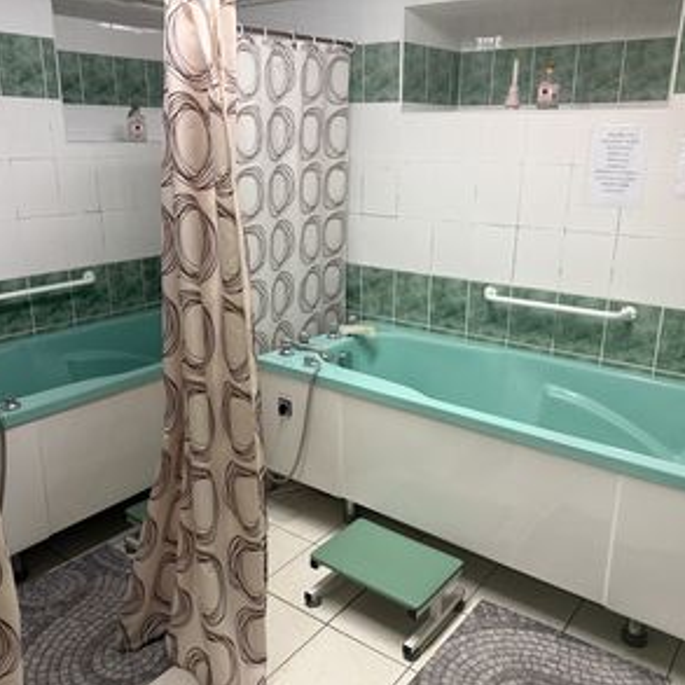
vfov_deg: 55.6
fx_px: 649
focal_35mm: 29
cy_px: 348
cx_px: 348
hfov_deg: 55.6
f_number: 1.78
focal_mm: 6.76
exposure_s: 1/50
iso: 200
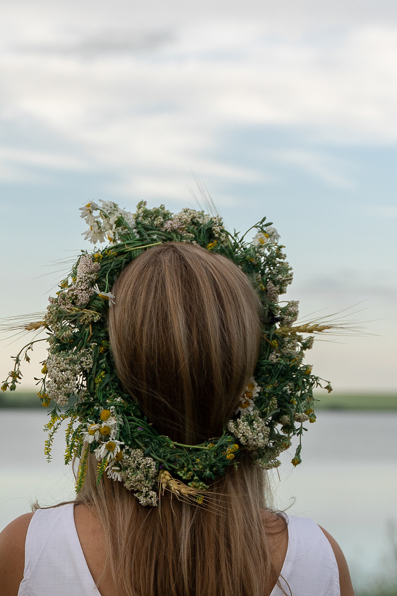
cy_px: 423
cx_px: -25
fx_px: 1738
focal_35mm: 105
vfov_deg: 19.4
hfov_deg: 12.8
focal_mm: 38
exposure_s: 1/640
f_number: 2.8
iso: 200
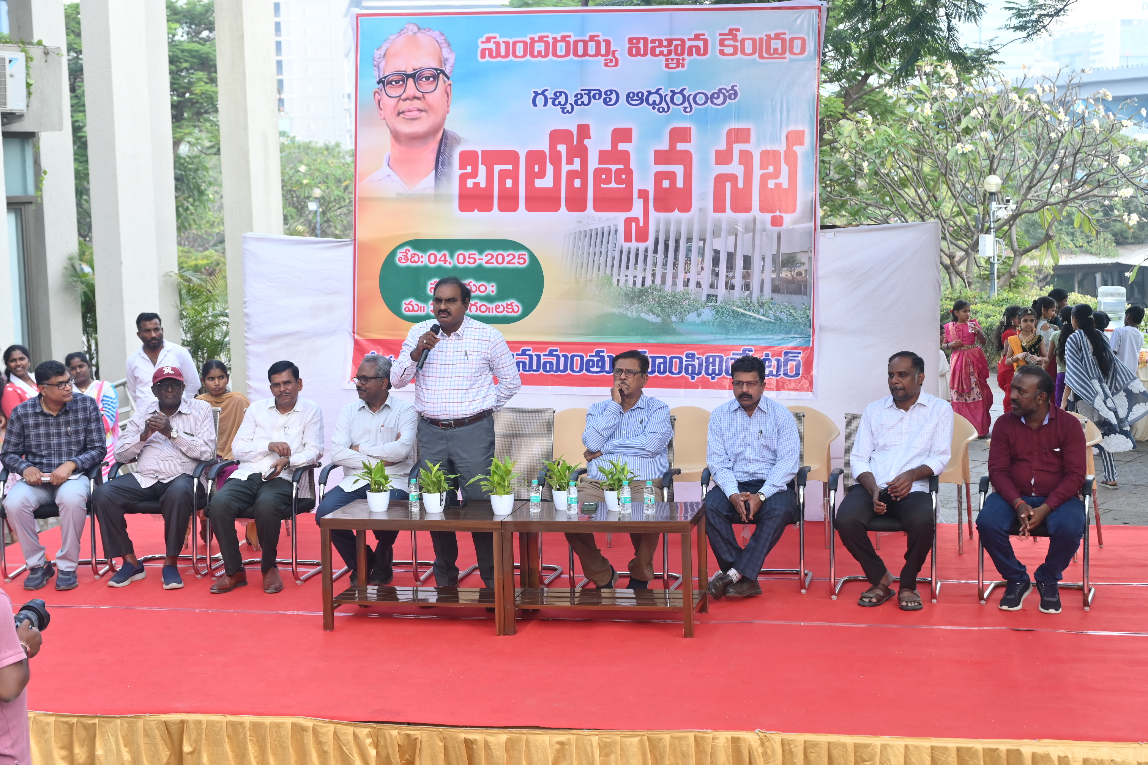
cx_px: 574
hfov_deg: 37.5
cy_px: 382
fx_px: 1690
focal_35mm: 53
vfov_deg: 25.5
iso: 500
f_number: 5
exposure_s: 1/250
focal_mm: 53
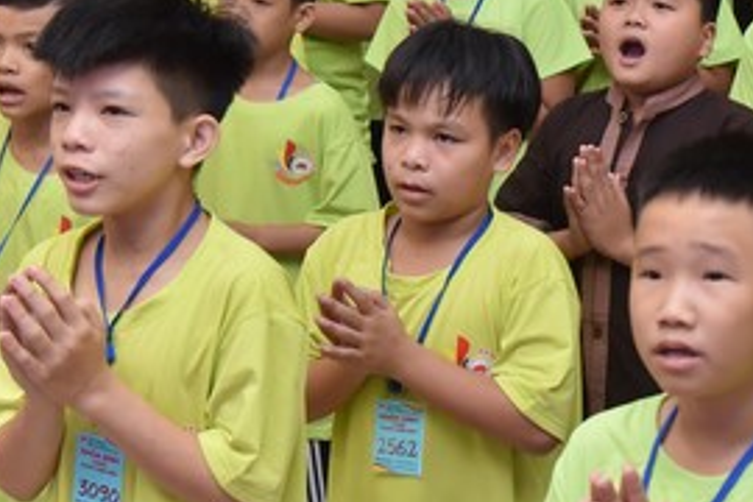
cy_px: 106
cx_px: 647
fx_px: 2217
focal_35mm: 106
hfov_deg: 19.0
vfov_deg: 12.9
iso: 2000
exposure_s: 1/125
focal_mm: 44
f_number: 5
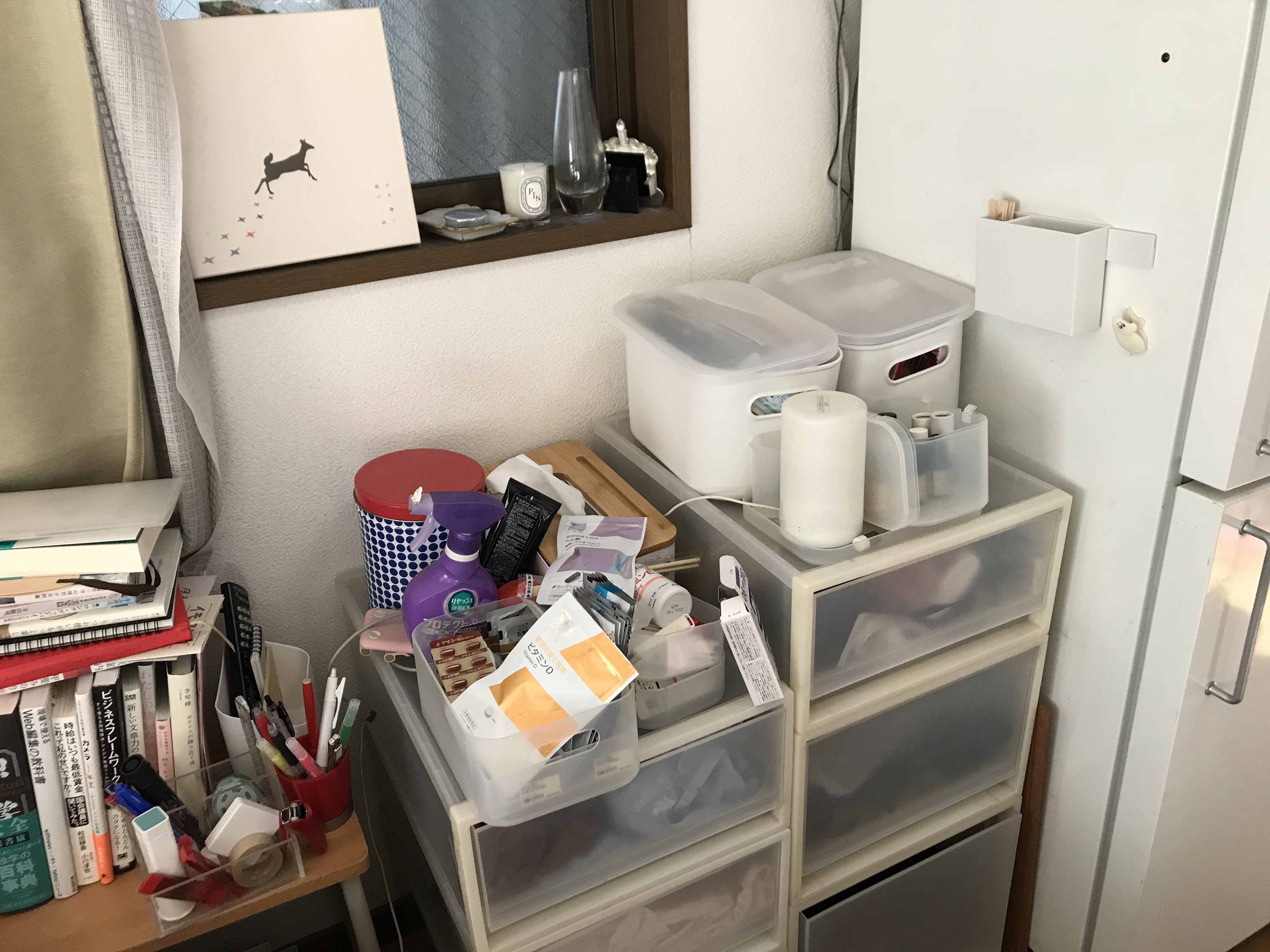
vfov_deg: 49.7
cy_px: 476
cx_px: 635
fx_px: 1027
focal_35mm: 28
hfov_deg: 63.4
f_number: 1.8
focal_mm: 3.99
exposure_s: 1/17
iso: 50
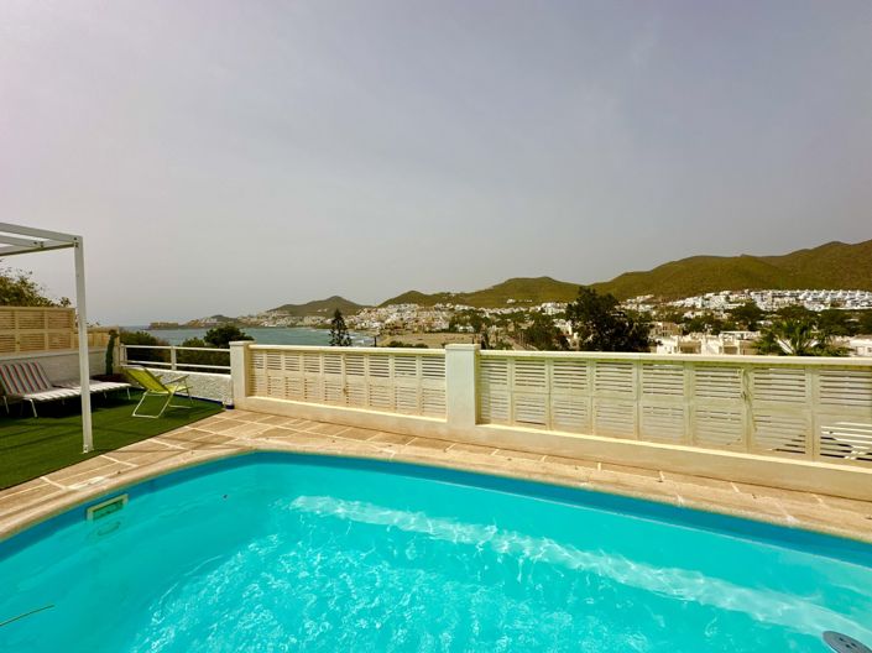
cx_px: 436
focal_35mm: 14
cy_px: 326
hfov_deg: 102.1
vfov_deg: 85.6
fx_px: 352
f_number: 2.2
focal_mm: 2.22
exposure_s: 1/5291
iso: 50
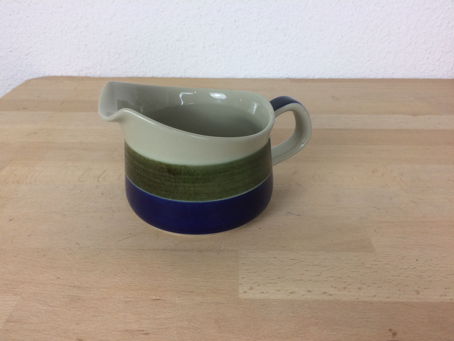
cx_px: 227
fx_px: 380
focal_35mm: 29
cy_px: 170
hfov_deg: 61.7
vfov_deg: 48.2
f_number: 2.2
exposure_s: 1/100
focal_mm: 4.15
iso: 64
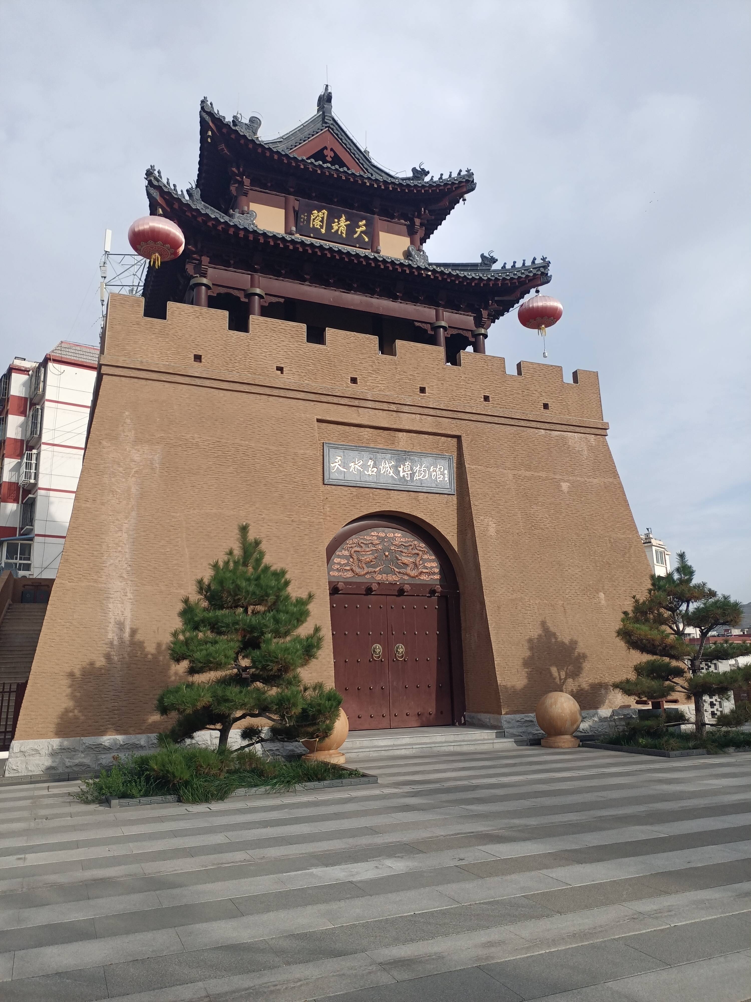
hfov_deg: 53.1
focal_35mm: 26
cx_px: 376
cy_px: 501
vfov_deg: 67.3
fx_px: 752
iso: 101
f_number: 1.8
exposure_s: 1/604
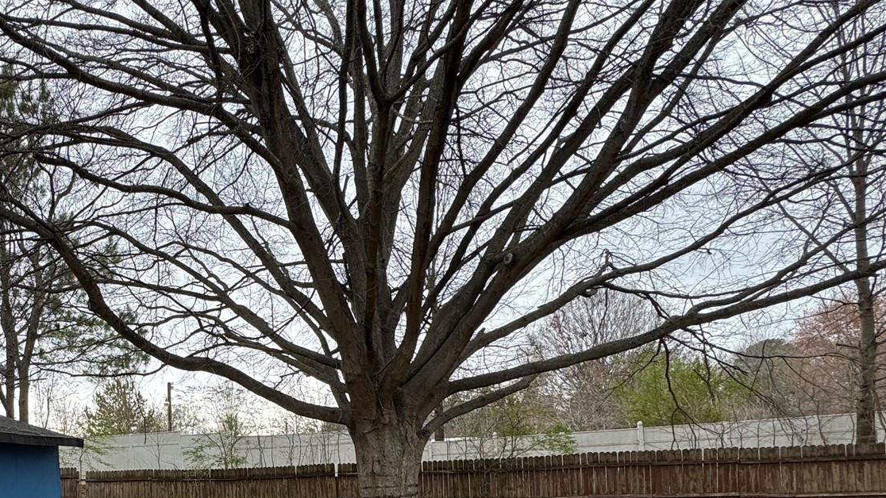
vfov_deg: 37.7
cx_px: 156
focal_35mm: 28
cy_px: 482
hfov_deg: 61.3
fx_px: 658
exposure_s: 1/119
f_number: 2.2
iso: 40
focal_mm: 2.22
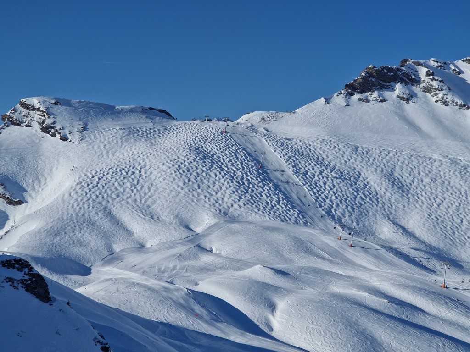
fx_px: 937
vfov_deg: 21.3
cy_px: 176
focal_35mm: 69
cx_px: 235
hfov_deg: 28.2
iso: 50
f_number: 2.4
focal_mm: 7
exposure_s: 1/2551
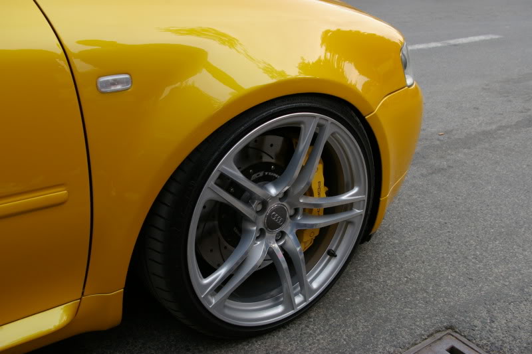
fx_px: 576
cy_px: 177
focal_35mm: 39
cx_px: 266
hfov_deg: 49.6
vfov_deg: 34.2
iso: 200
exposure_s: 1/90
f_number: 6.7
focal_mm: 26
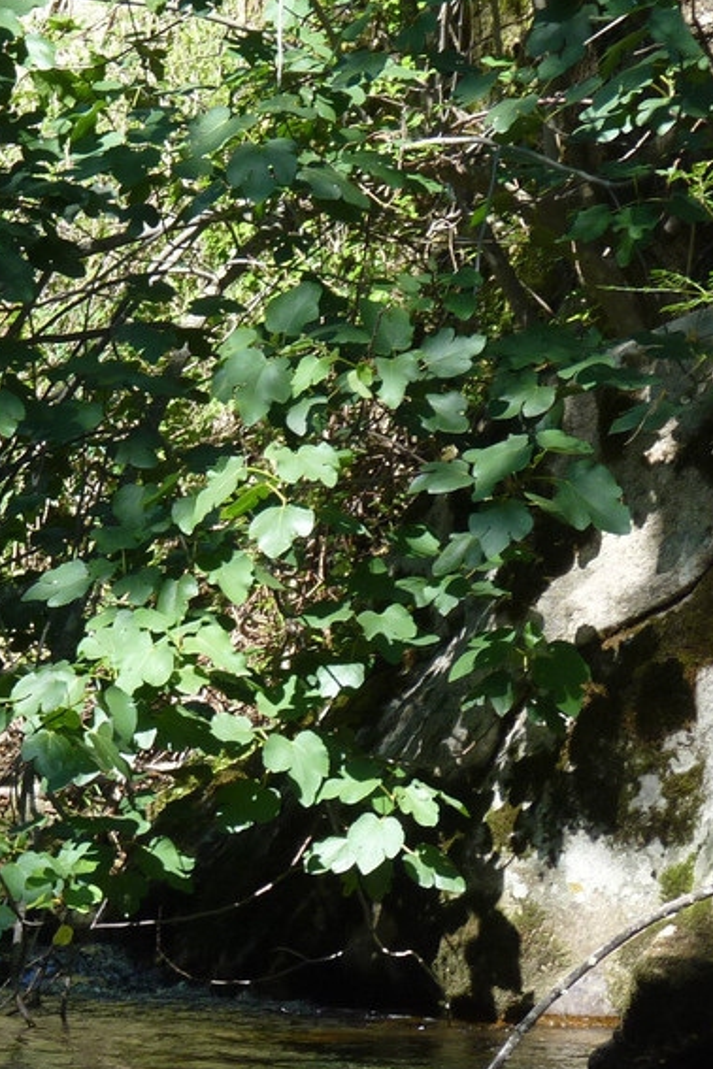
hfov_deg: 4.0
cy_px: 848
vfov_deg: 6.0
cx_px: -372
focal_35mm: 343
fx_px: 10189
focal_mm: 26
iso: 80
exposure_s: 1/160
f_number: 4
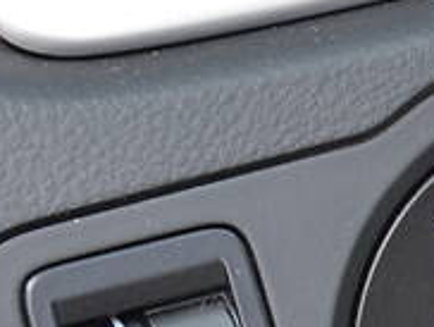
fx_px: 7784
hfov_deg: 3.2
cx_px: 467
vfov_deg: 2.4
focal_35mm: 620
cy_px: 317
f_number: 5.6
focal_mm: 98
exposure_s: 1/60
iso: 400
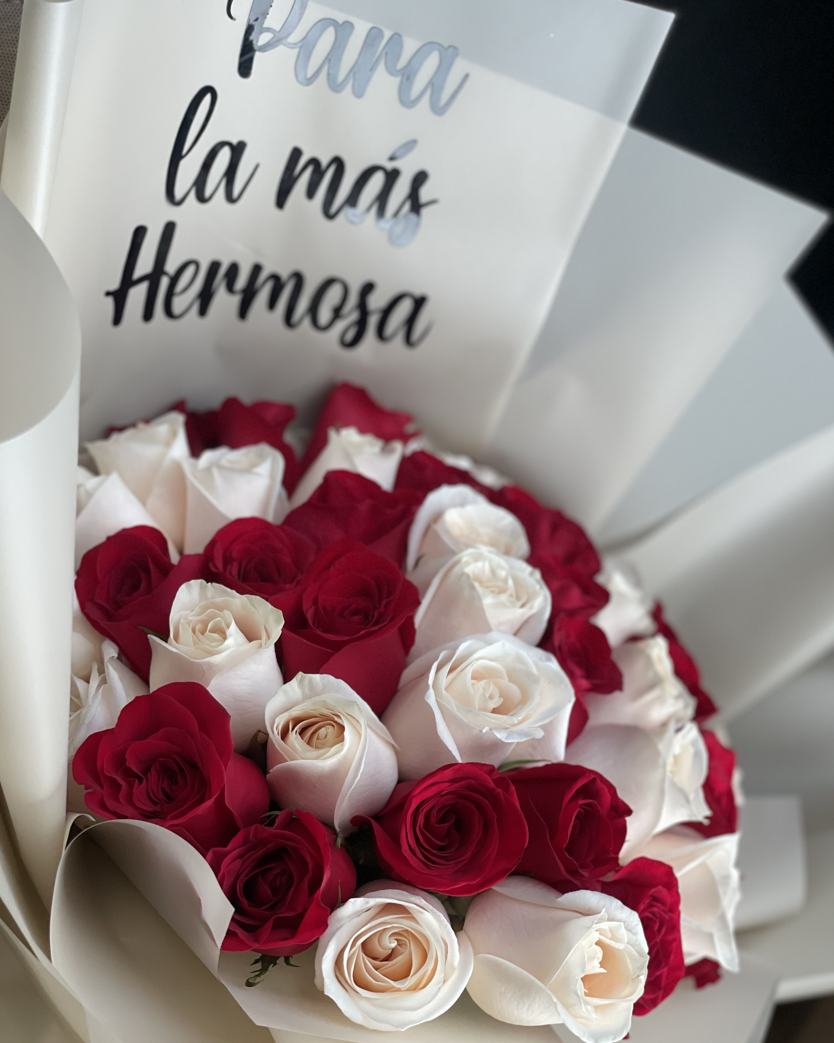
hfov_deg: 27.6
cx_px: 419
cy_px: 521
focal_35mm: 55
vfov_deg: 34.1
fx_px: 1697
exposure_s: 1/122
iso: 125
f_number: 2
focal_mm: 6
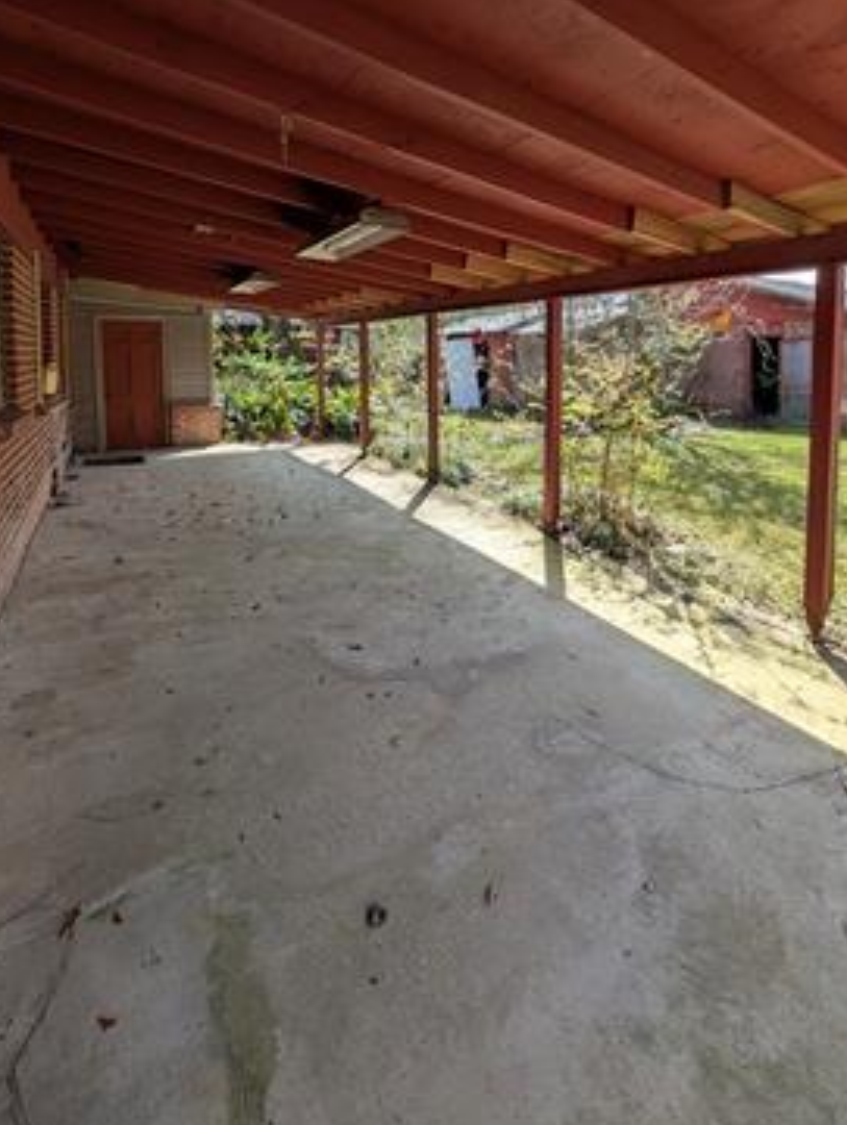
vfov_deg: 91.6
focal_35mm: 16
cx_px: 495
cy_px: 394
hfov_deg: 77.6
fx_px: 521
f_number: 1.7
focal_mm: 2.02
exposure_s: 1/1429
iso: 53
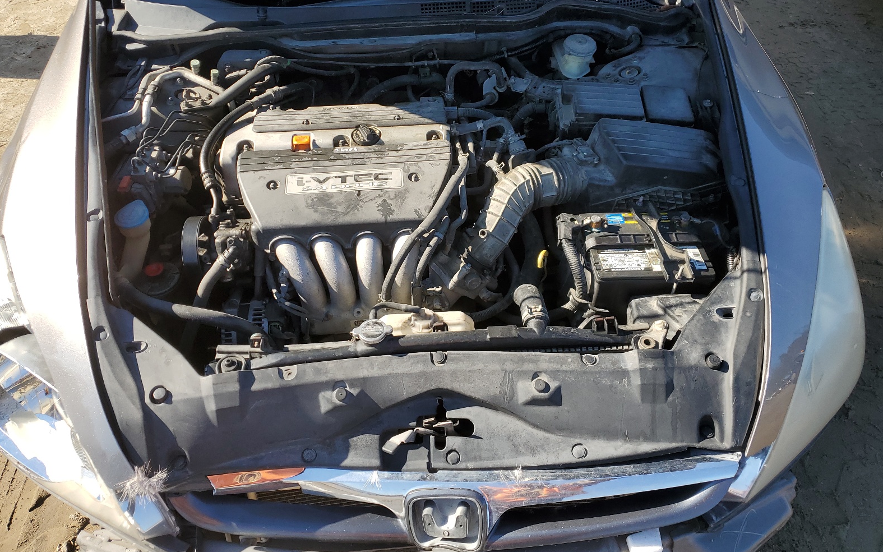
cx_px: 438
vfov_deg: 44.4
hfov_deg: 66.5
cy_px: 228
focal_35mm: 28
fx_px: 674
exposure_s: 1/1429
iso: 50
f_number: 1.5
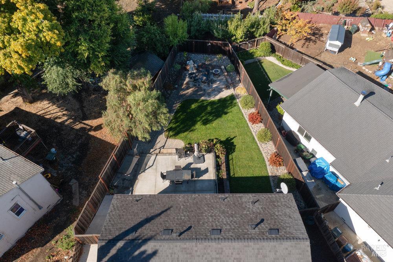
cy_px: 131
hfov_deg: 65.5
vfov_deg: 46.4
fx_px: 306
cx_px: 196
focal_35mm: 28
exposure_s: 1/240
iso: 100
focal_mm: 10.26
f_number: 5
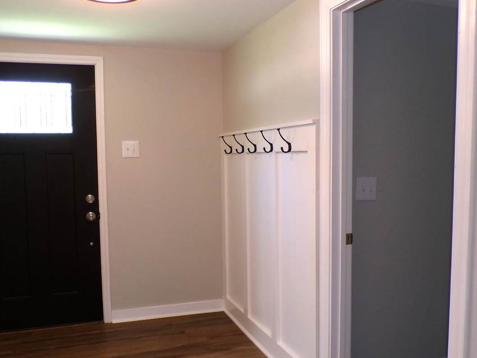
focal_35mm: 36
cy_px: 195
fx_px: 496
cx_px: 243
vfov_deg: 39.6
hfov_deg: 51.3
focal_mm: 4.3
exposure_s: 1/17
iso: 200
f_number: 3
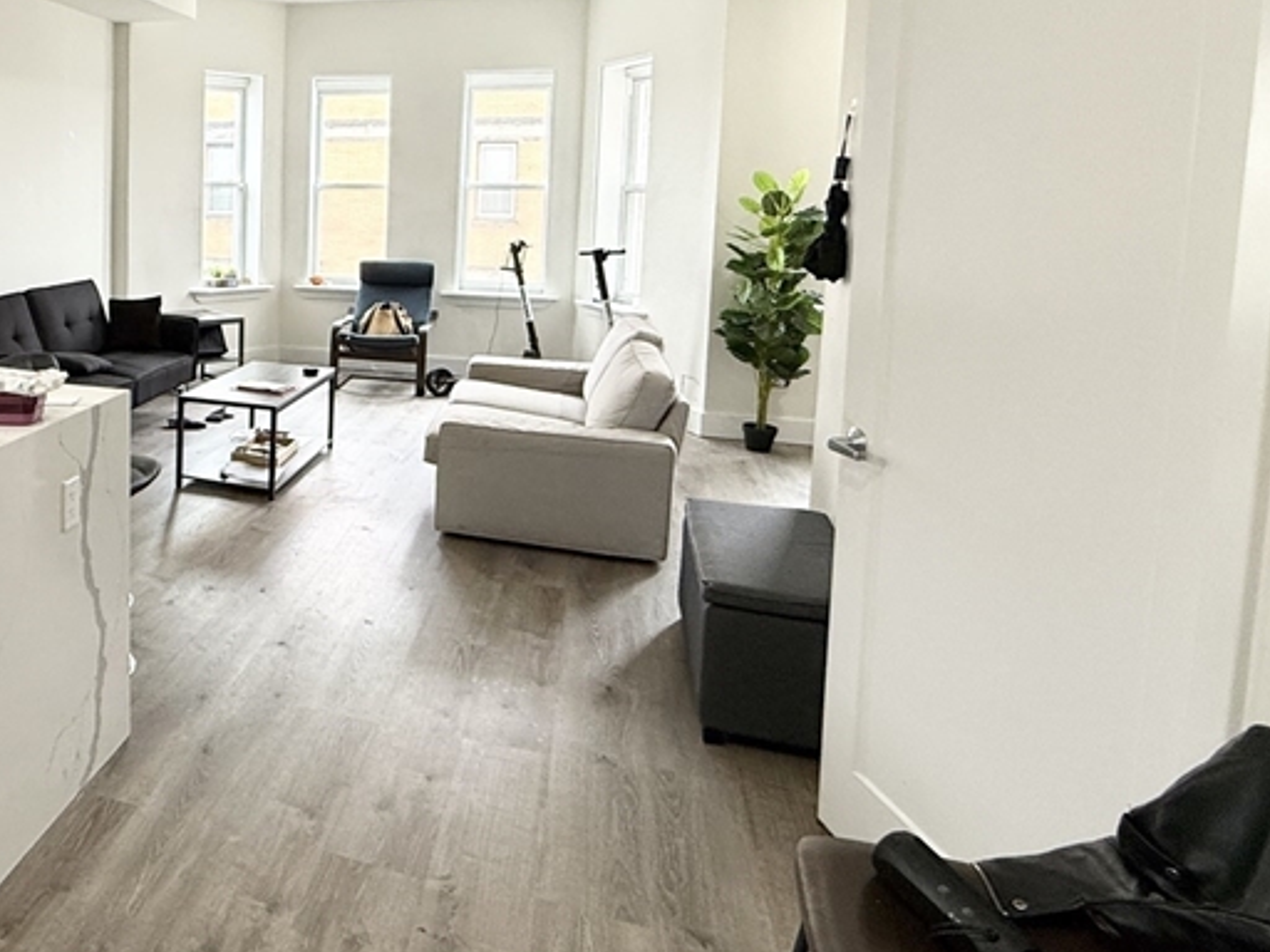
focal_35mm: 28
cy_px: 290
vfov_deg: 48.6
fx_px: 1027
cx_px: 179
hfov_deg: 56.6
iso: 200
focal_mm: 2.22
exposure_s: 1/120
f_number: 2.2
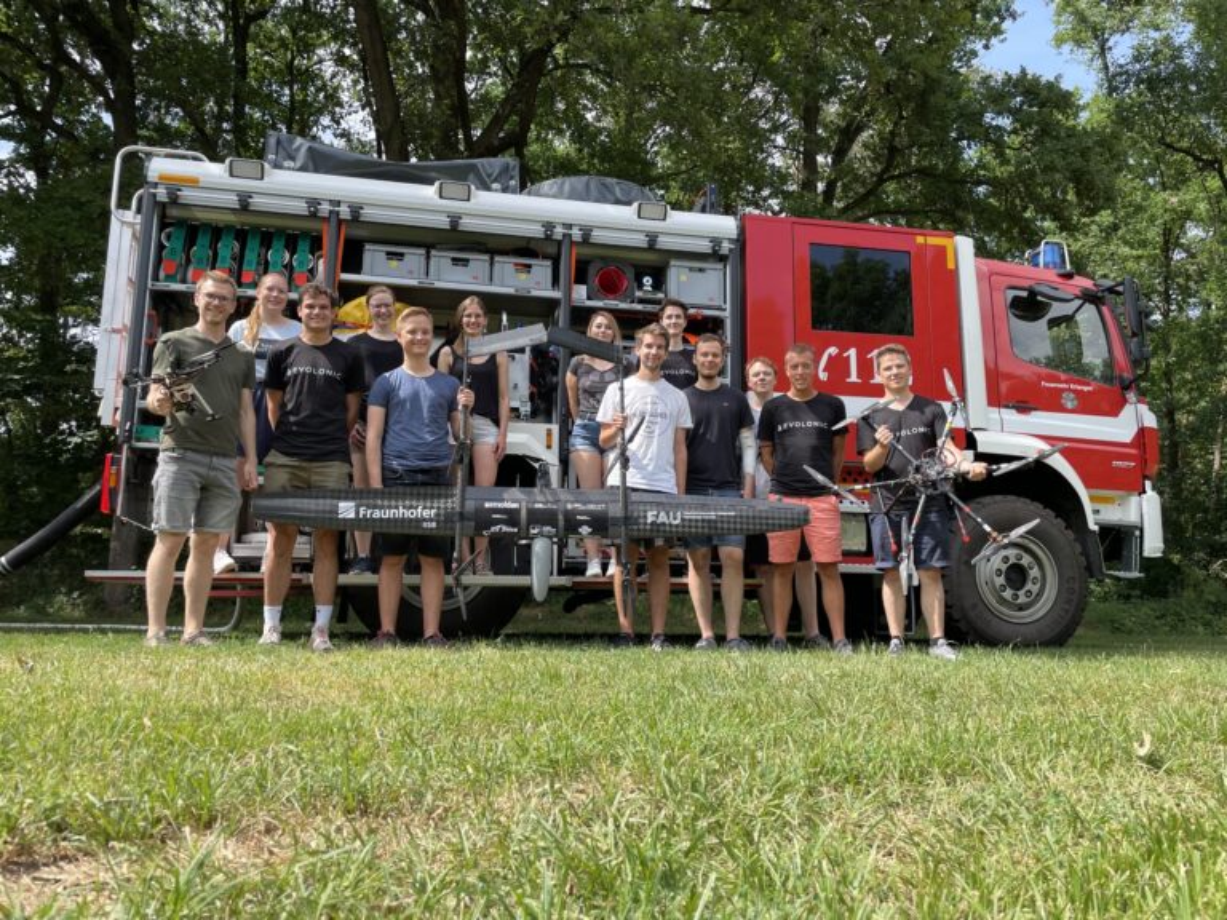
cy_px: 460
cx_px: 614
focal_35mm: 26
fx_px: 922
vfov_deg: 53.1
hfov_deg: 67.3
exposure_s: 1/1159
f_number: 1.6
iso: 32
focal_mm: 4.2
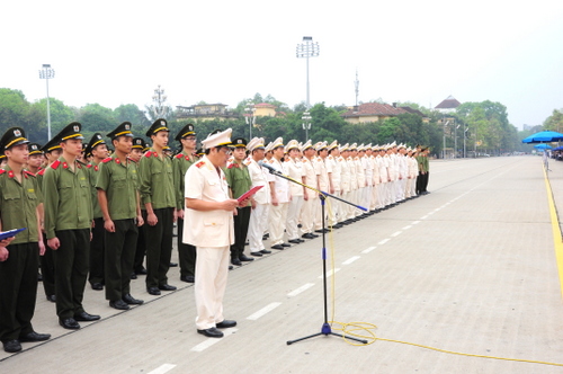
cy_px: 187
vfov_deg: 36.8
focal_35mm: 36
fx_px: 562
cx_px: 282
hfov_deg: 53.2
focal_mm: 24
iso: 500
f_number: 10
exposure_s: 1/100
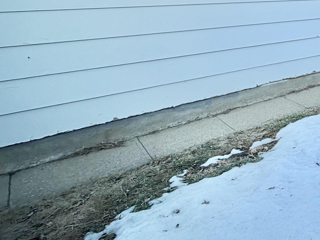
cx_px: 390
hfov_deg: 37.6
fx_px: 333
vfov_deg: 37.8
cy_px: 39
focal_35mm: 36
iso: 40
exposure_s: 1/216
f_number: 2.2
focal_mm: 2.22
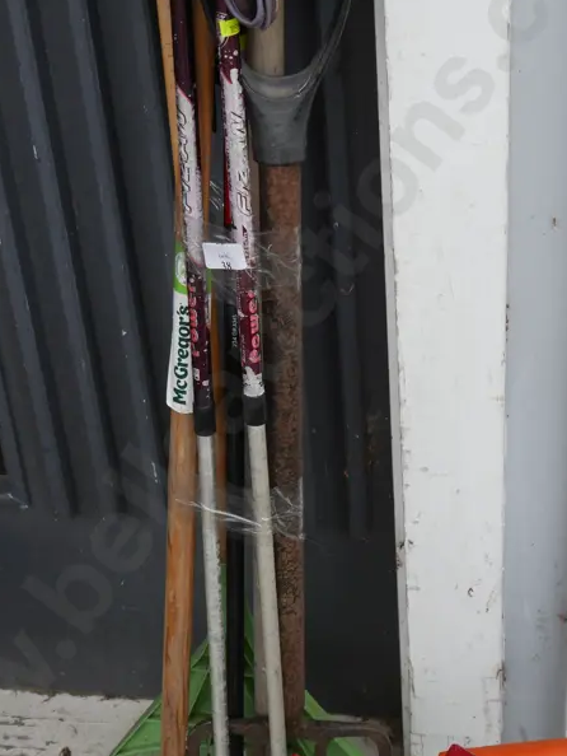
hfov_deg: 21.3
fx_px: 1506
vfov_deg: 28.1
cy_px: 339
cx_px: 273
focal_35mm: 69
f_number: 5.6
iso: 200
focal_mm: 20
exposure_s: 1/160
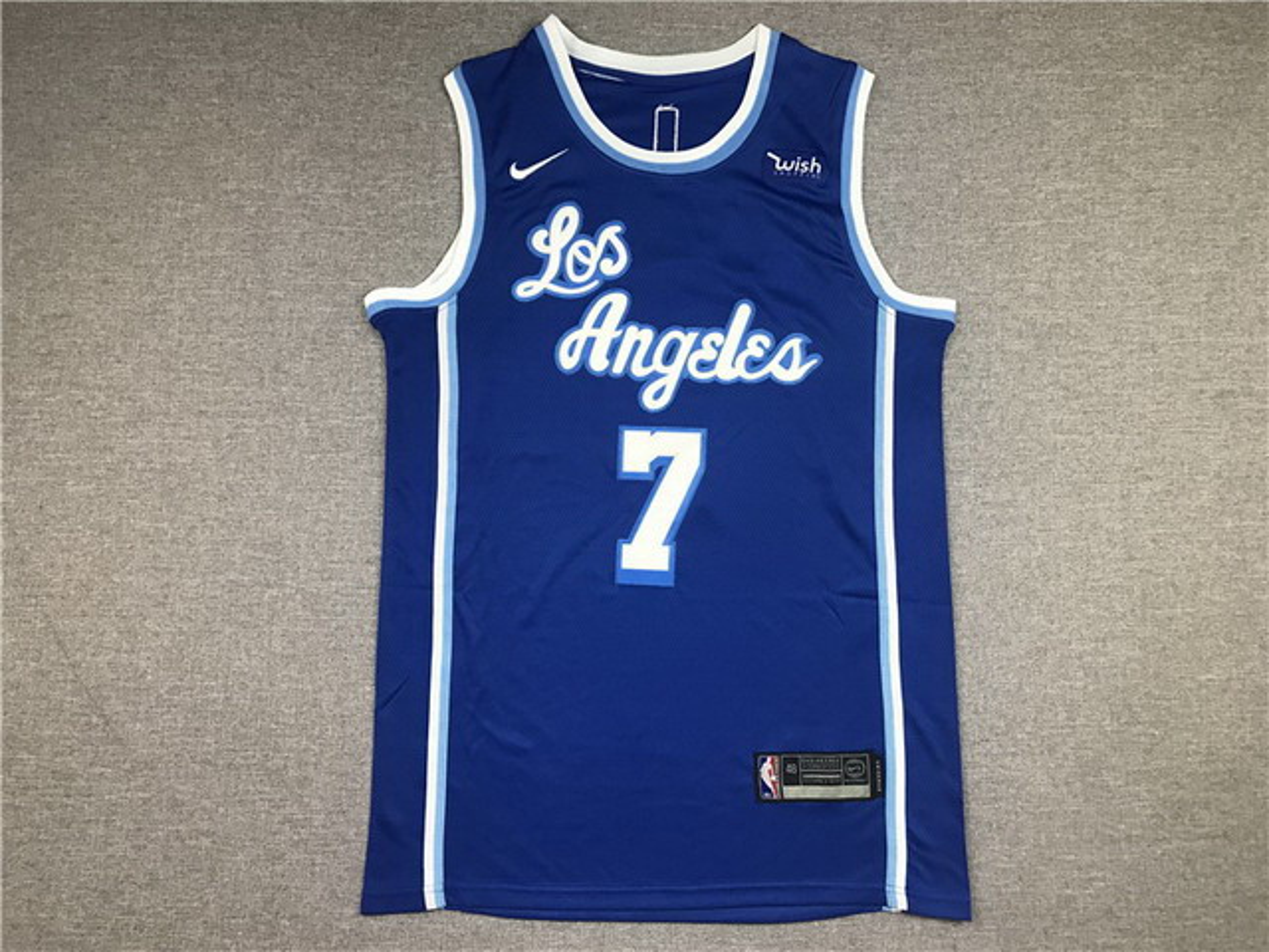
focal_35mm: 28
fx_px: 1026
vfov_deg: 49.7
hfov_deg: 63.4
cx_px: 634
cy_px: 476
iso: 25
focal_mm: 3.99
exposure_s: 1/33
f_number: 1.8
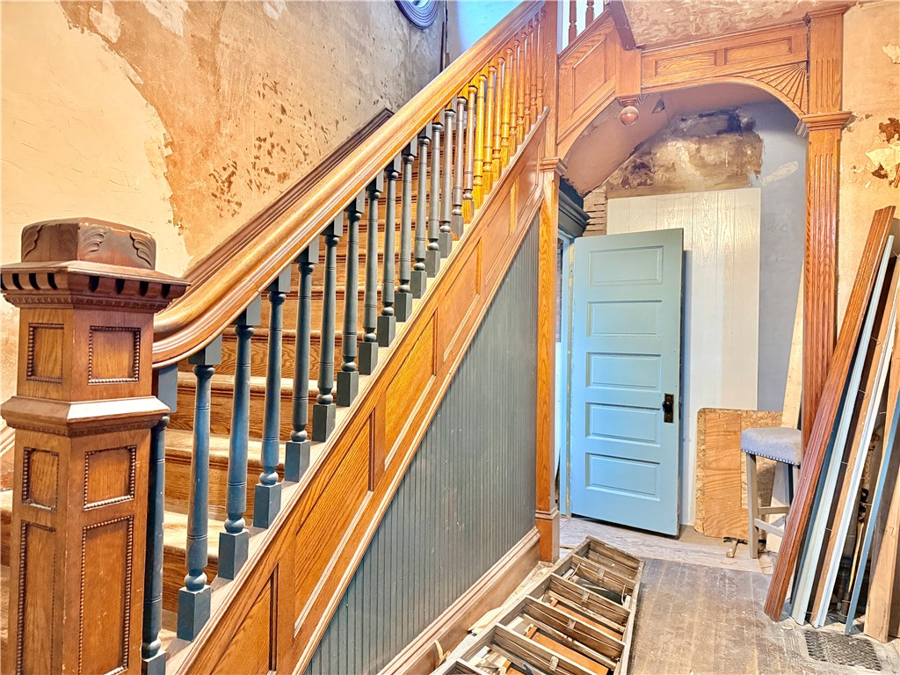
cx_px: 450
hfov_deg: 71.6
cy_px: 338
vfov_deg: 56.8
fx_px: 624
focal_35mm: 24
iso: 640
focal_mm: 6.76
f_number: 1.78
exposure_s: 1/40
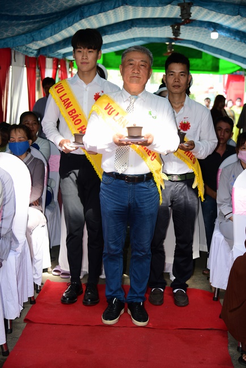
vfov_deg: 38.2
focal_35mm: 52
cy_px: 184
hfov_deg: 26.0
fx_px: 532
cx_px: 123
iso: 320
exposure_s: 1/125
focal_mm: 52
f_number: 4
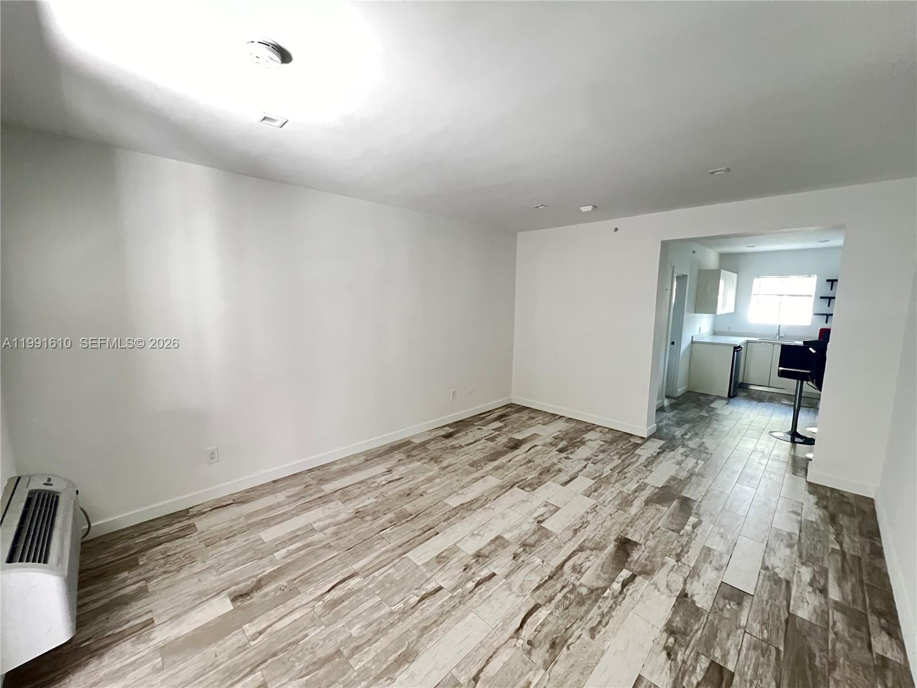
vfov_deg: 89.9
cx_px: 458
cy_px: 344
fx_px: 344
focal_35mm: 13
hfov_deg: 106.2
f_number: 1.8
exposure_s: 1/60
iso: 1000
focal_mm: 1.57
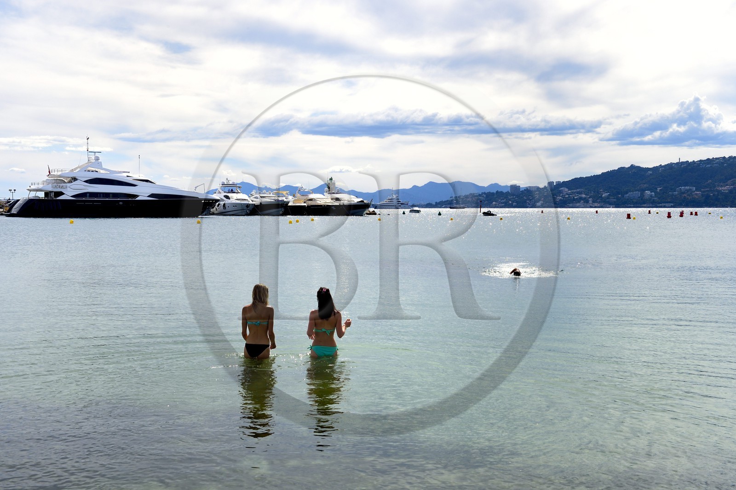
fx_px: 1022
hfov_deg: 39.6
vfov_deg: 27.0
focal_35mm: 50
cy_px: 245
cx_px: 368
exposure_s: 1/250
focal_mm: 50
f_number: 14
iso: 200
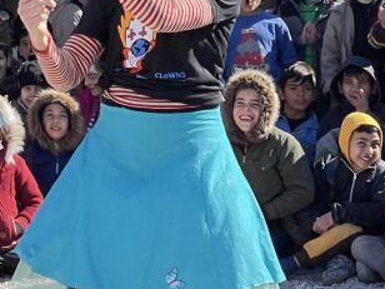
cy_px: -50
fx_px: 1924
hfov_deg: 11.4
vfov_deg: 8.5
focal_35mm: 173
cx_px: 79
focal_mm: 6
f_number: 2
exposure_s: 1/1497
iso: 32
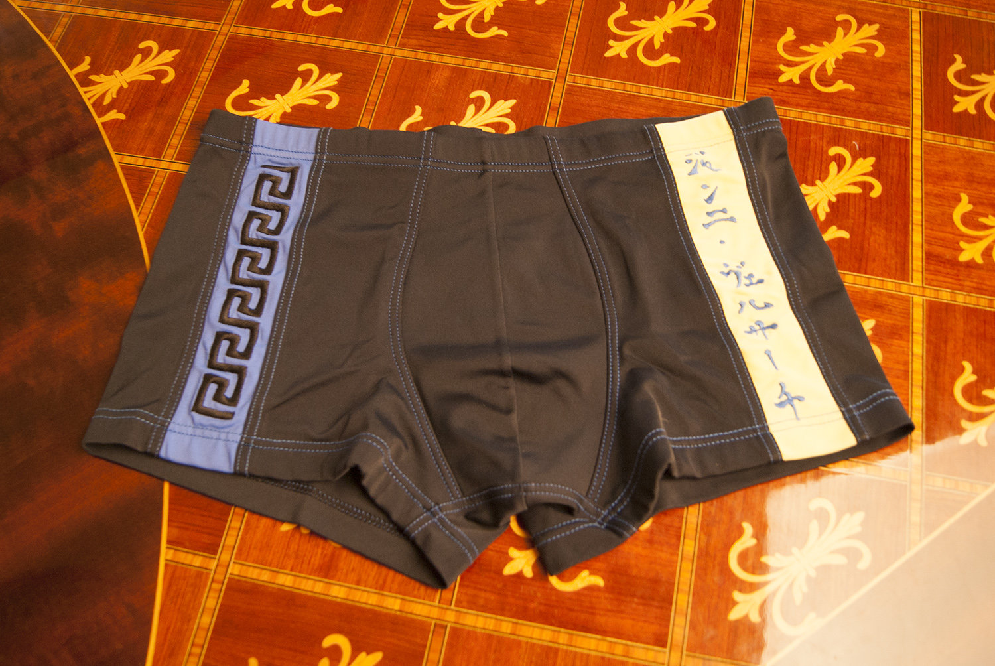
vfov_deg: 48.0
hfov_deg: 67.3
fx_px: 747
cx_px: 498
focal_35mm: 27
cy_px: 333
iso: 400
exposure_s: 1/30
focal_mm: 18
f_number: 3.5
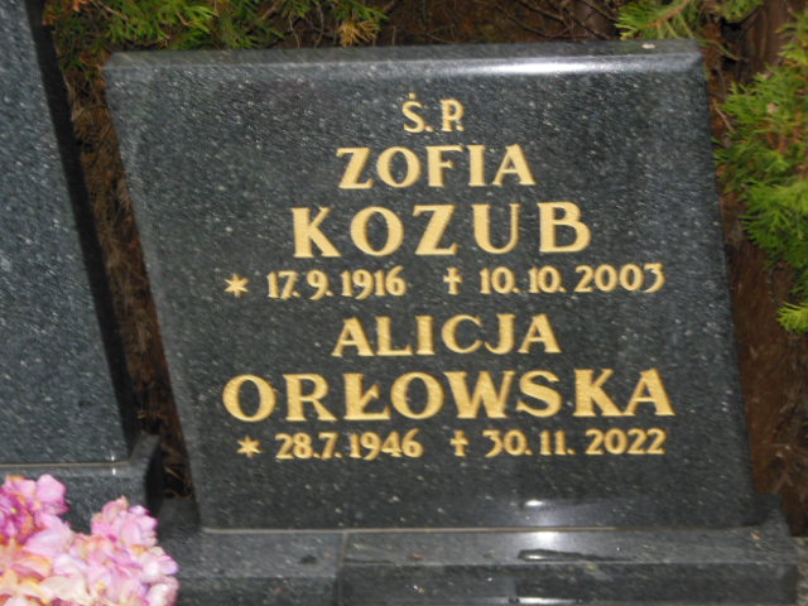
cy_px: 303
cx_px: 404
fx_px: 2031
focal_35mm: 87
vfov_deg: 17.0
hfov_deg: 22.5
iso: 320
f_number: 4.6
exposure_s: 1/60
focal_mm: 15.5
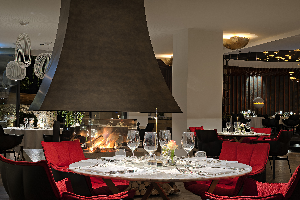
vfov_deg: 27.0
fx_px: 416
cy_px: 100
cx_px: 150
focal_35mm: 50
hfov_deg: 39.6
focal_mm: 50
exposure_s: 3
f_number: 11
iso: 125
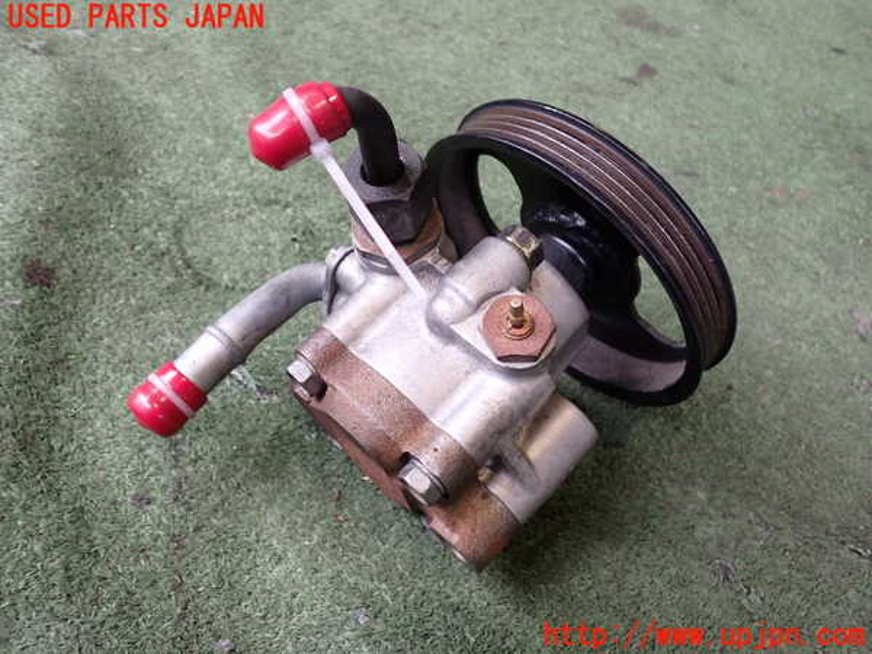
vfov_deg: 46.8
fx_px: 756
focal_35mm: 30
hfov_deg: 60.0
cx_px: 436
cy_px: 327
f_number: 2.3
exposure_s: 1/60
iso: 200
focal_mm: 5.4
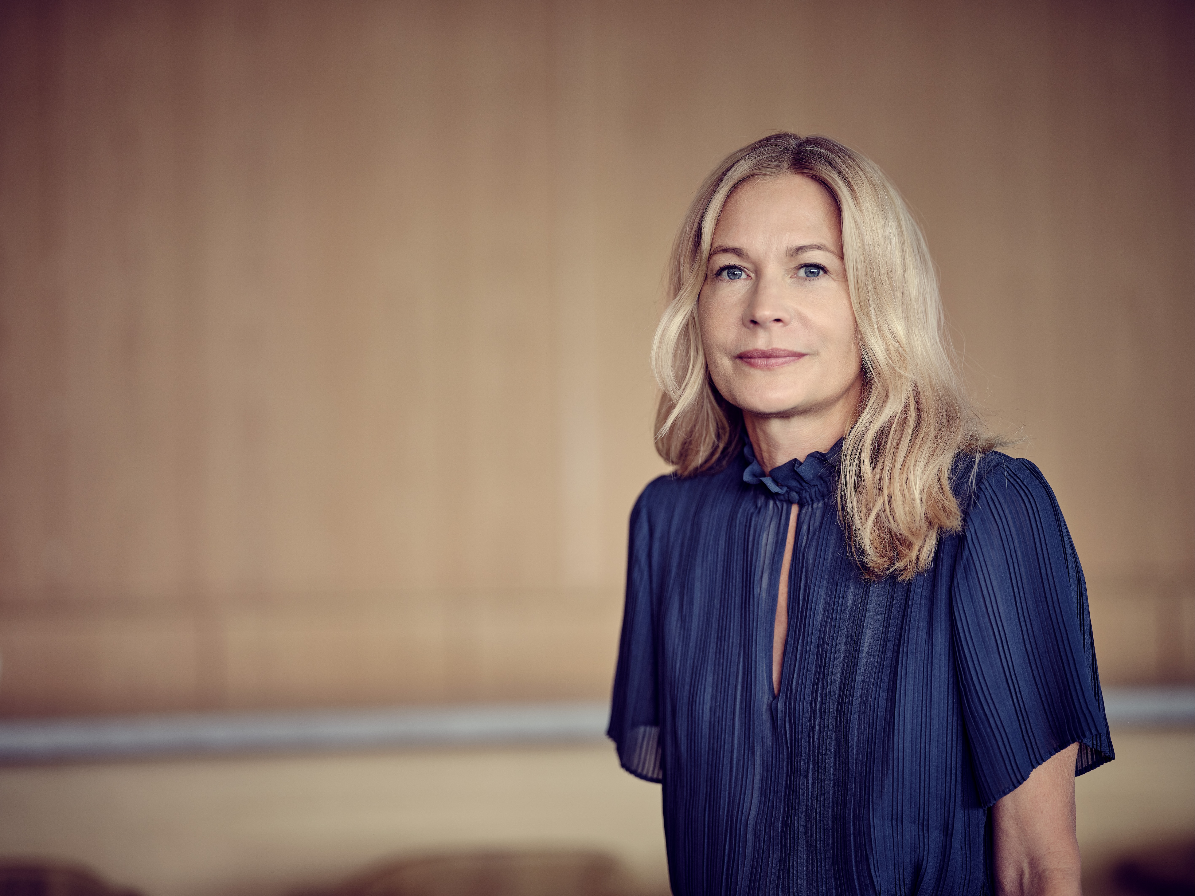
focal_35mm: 87
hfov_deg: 22.5
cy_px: 448
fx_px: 3003
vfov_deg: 17.0
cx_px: 598
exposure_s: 1/400
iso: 1000
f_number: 2
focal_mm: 110
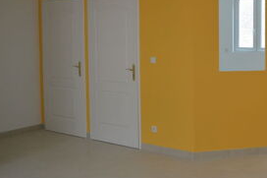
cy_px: 51
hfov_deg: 35.8
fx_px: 393
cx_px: 228
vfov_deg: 25.3
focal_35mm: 53
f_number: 3.8
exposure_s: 1/60
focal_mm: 20
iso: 450
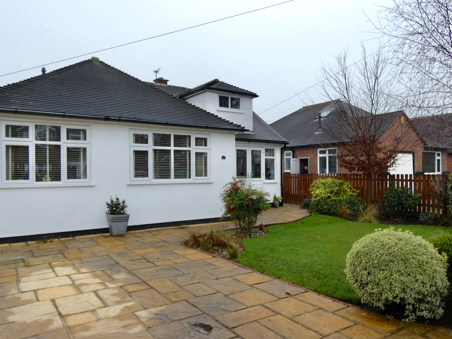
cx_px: 241
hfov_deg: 67.2
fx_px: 340
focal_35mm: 26
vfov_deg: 53.1
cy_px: 175
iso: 80
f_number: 2.8
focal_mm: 3.6
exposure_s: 1/160
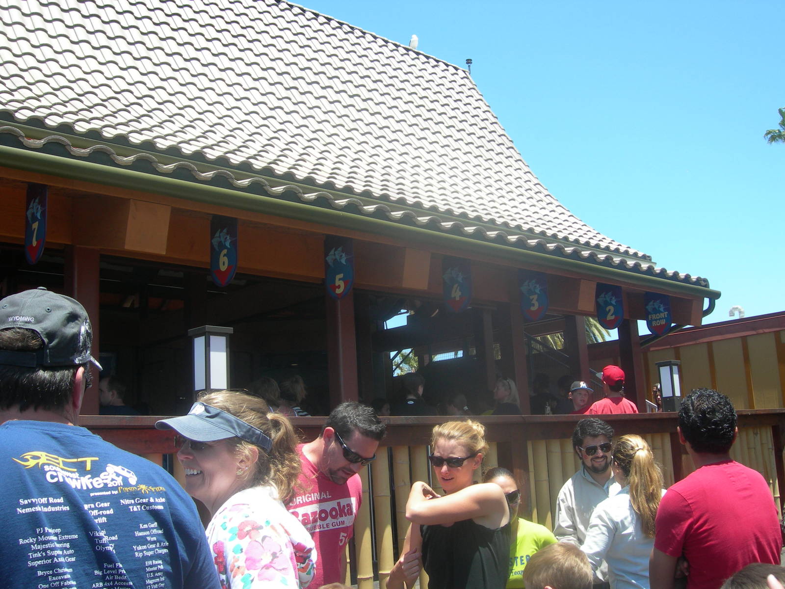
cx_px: 392
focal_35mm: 38
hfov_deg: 49.0
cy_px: 294
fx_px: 862
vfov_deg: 37.7
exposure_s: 1/204
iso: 50
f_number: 4.8
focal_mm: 7.8
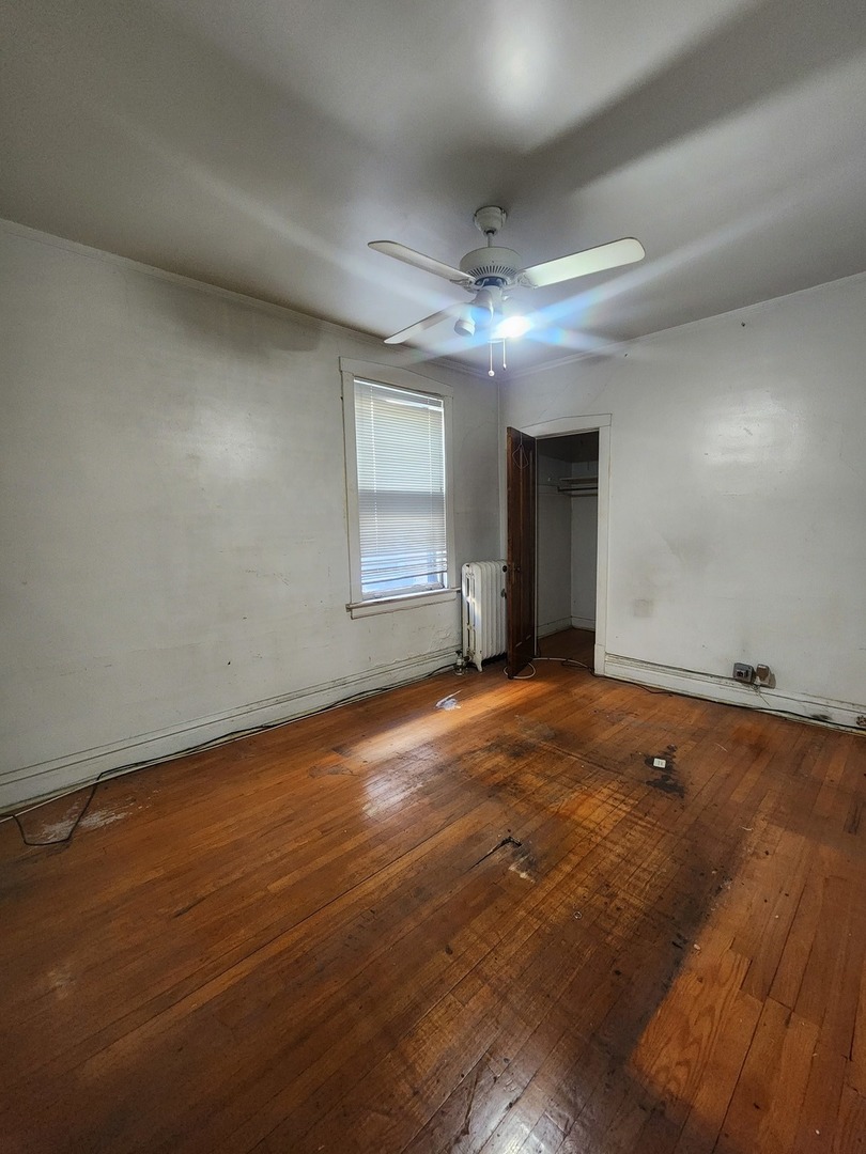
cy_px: 577
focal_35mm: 13
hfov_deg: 89.9
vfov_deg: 106.2
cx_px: 433
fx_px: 434
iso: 640
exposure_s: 1/30
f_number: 2.2
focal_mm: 2.2
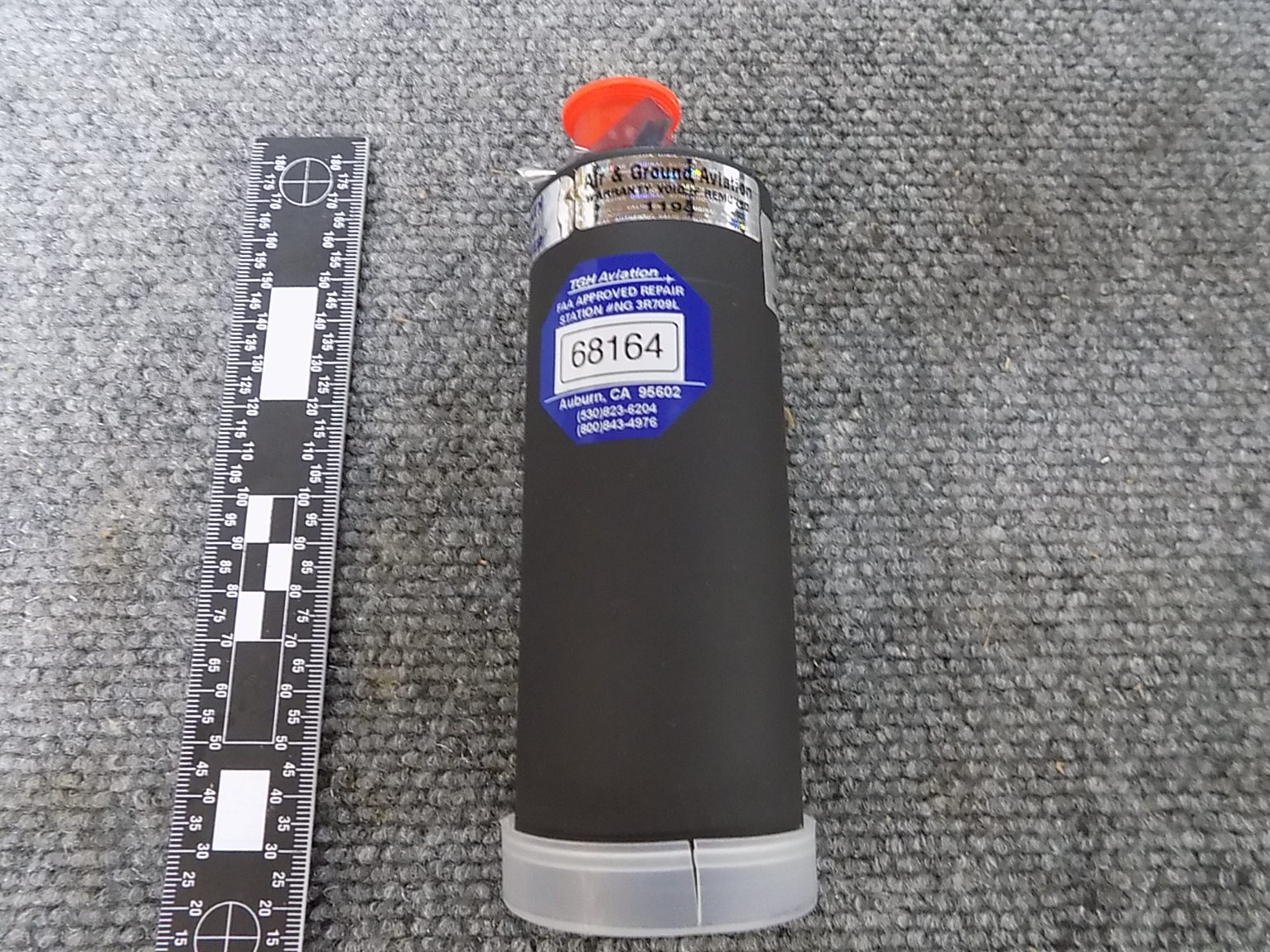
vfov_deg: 56.8
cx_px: 629
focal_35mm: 24
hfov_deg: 71.6
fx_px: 881
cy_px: 463
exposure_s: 1/8
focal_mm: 4
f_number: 3.1
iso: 400
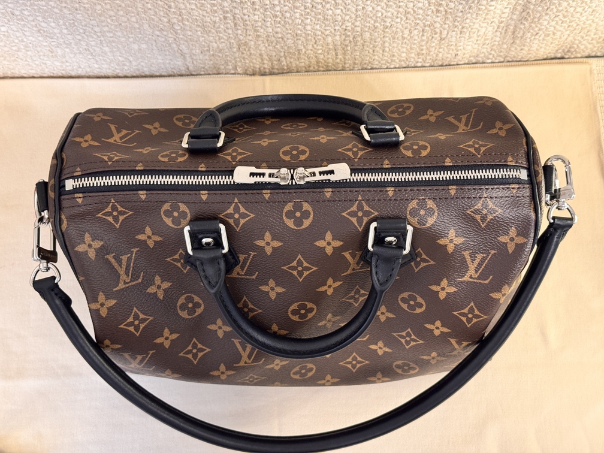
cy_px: 226
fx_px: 838
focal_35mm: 48
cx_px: 302
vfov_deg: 30.3
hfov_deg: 39.7
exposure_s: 1/36
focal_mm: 6.76
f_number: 1.78
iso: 200
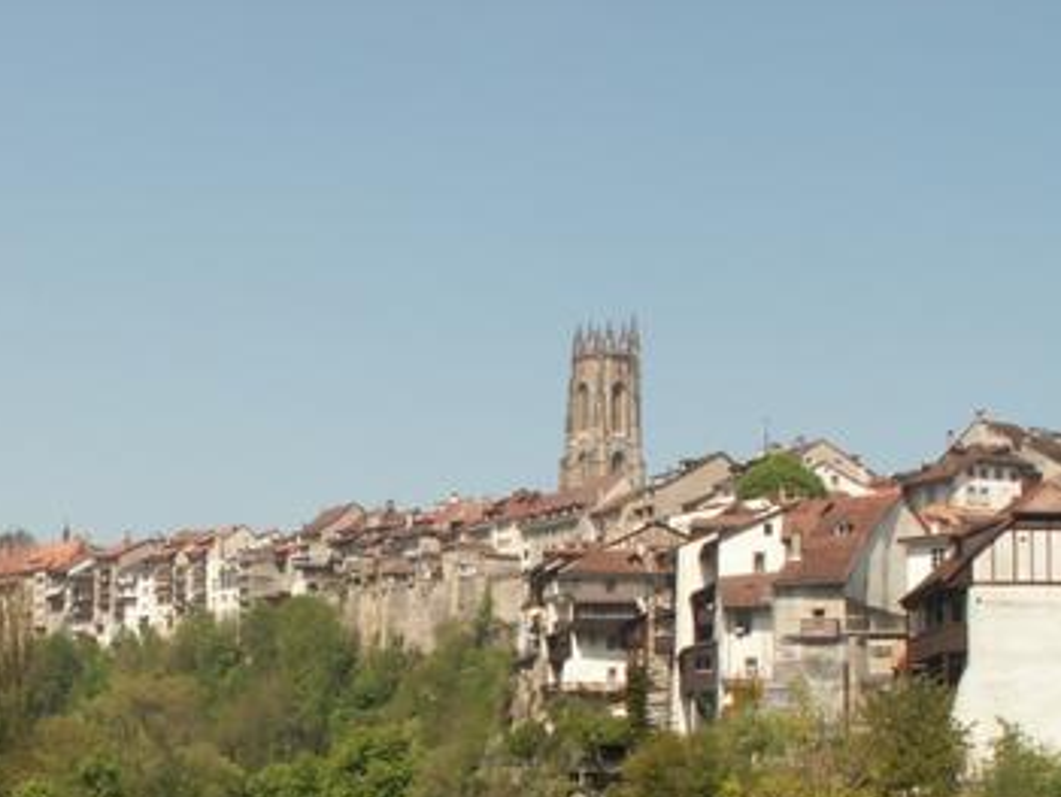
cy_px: 718
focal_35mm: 64
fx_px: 1963
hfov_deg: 29.9
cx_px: 315
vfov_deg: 22.4
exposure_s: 1/200
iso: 50
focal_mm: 5.86
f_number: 6.3
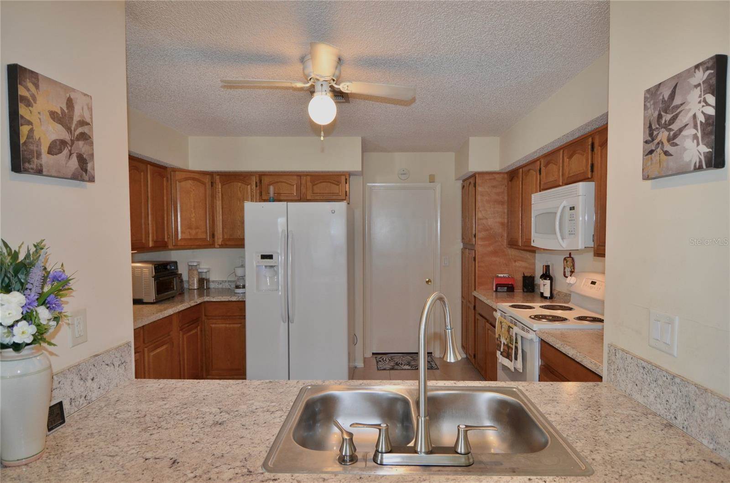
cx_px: 365
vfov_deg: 67.1
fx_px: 364
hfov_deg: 90.1
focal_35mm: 18
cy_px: 242
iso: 500
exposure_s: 1/60
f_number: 4
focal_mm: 12
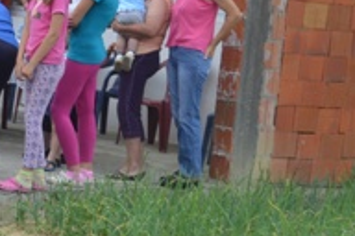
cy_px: 134
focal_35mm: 140
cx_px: -226
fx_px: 1380
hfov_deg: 13.5
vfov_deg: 9.8
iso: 100
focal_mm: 28
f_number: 6.3
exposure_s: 1/160
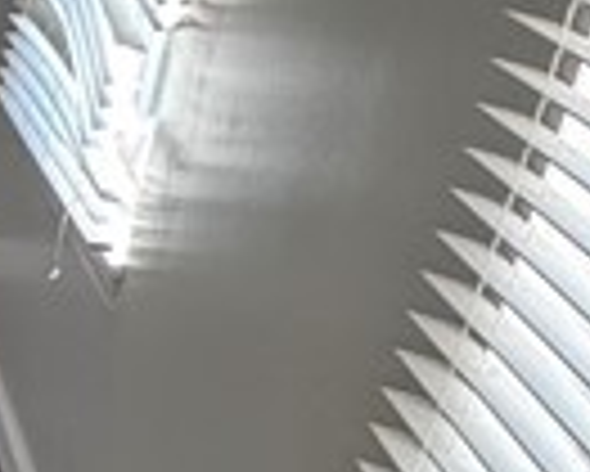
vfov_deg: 14.4
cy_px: 346
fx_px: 1870
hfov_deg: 11.8
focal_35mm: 107
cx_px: -1076
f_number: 2.2
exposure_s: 1/120
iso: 250
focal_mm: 2.22
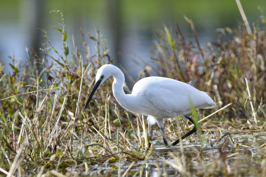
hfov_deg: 2.7
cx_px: 133
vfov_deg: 1.8
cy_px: 88
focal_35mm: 750
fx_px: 5541
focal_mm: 500
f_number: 8
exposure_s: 1/800
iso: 400
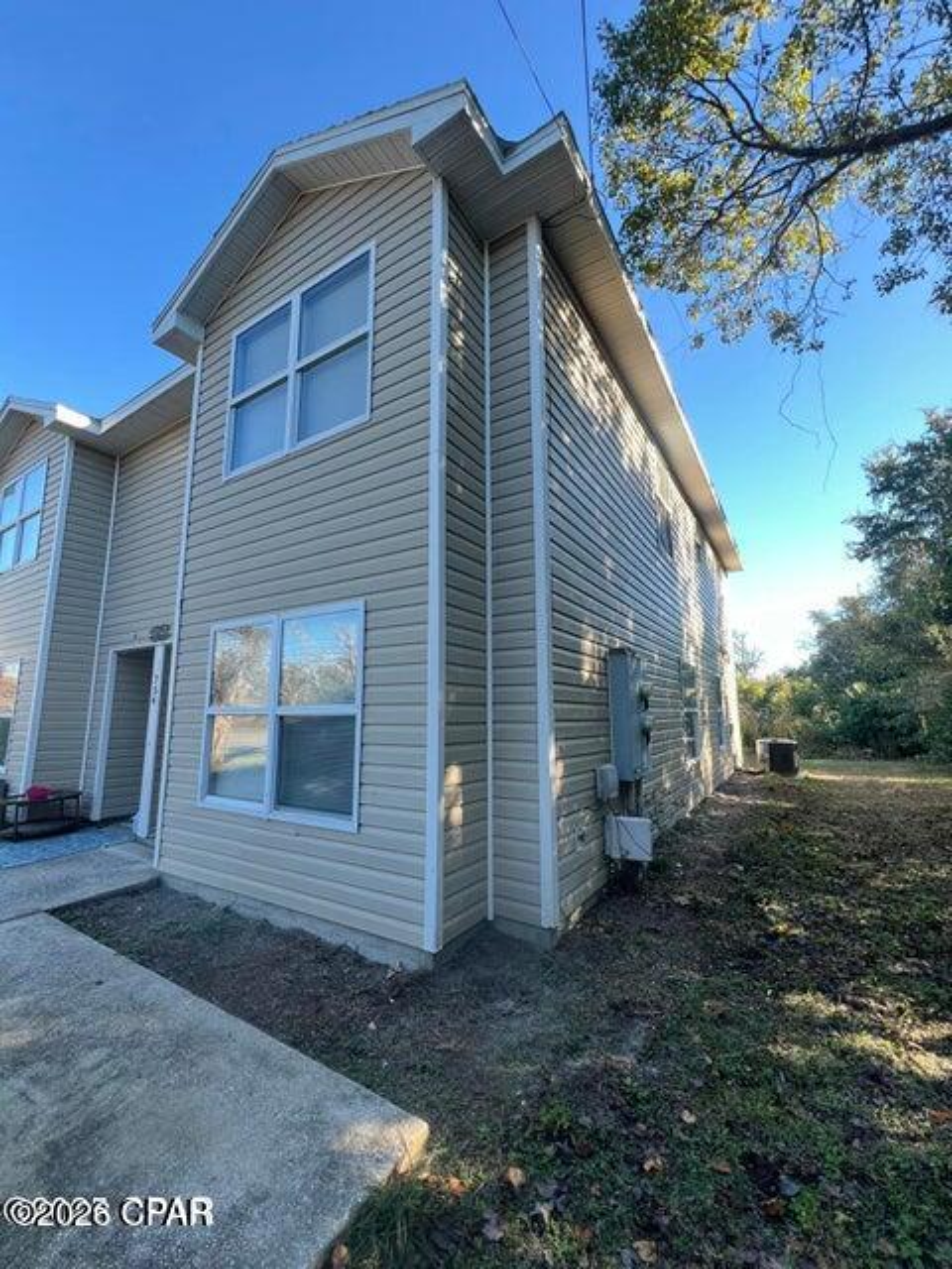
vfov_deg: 106.2
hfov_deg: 89.9
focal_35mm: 13
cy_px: 634
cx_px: 476
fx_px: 477
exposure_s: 1/99
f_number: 1.8
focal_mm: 1.57
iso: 40
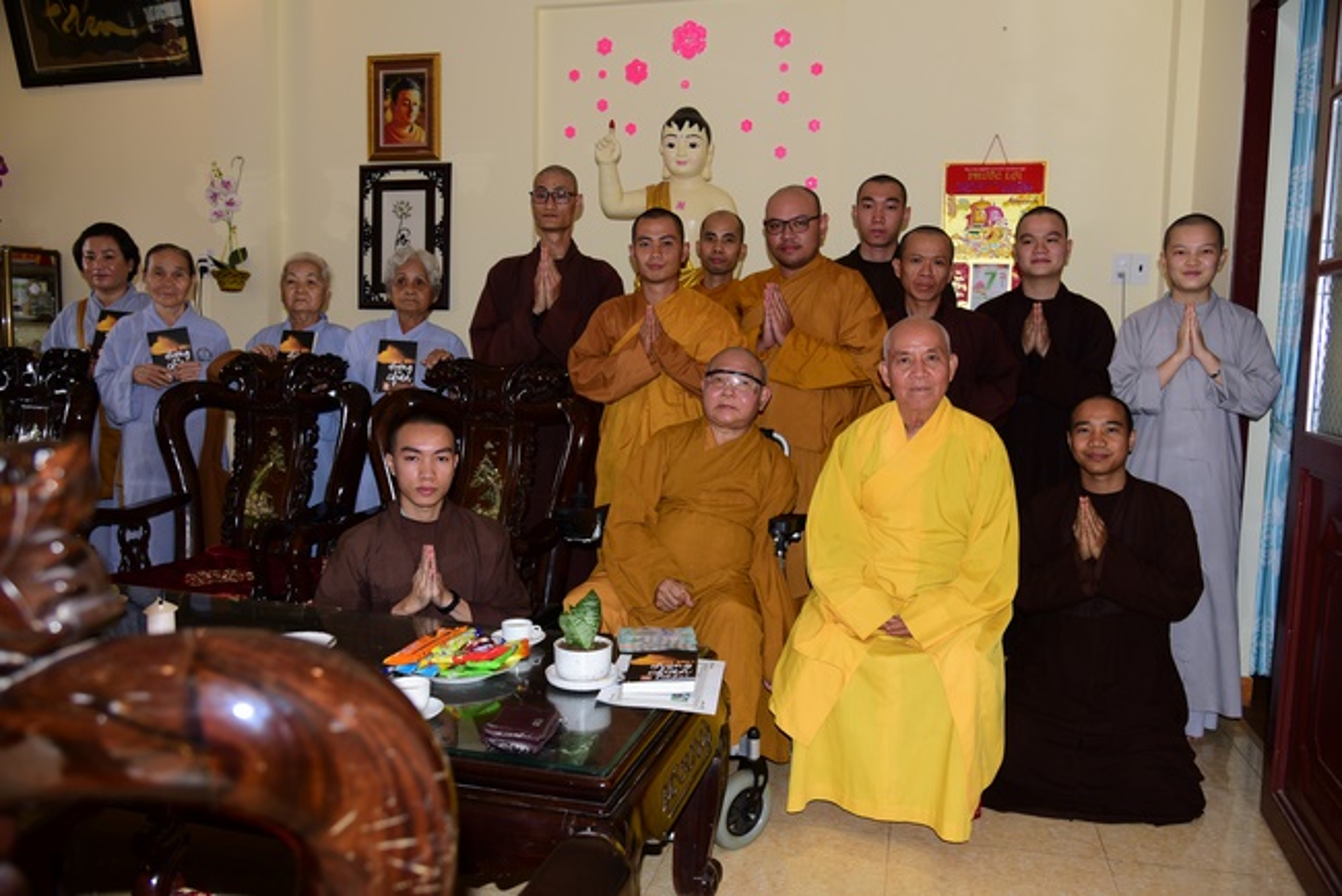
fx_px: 1007
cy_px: 448
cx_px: 671
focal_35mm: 27
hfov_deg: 67.4
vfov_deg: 48.0
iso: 320
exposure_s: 1/60
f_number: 4
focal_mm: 27
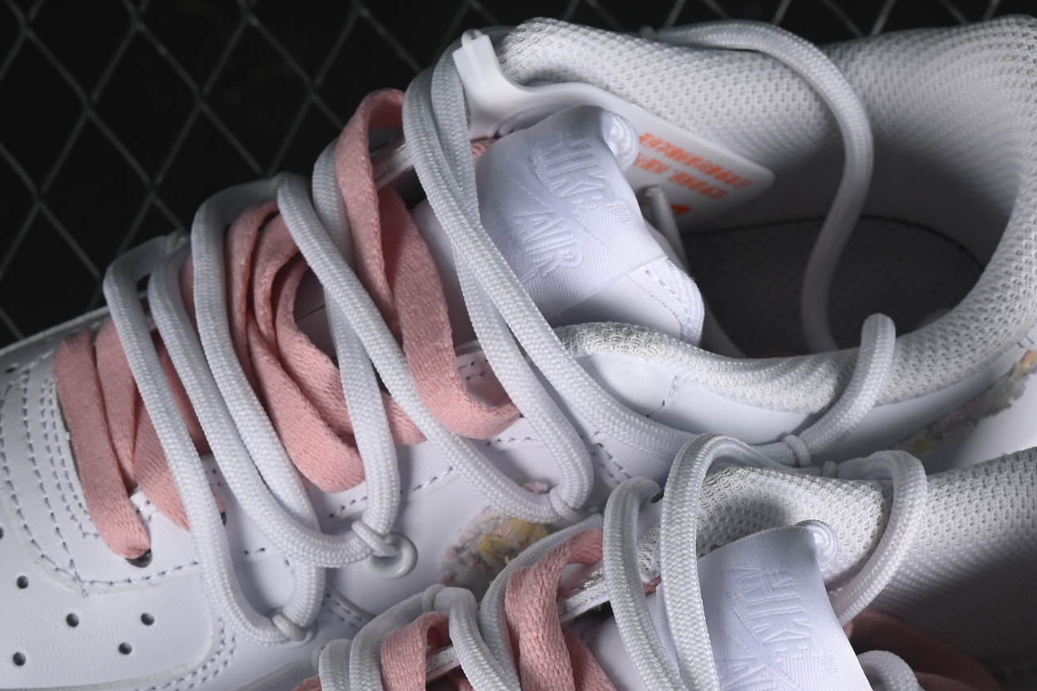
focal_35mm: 163
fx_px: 4695
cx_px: 508
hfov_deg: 12.6
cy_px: 676
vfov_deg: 8.4
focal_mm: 50
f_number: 8
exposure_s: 1/80
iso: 160
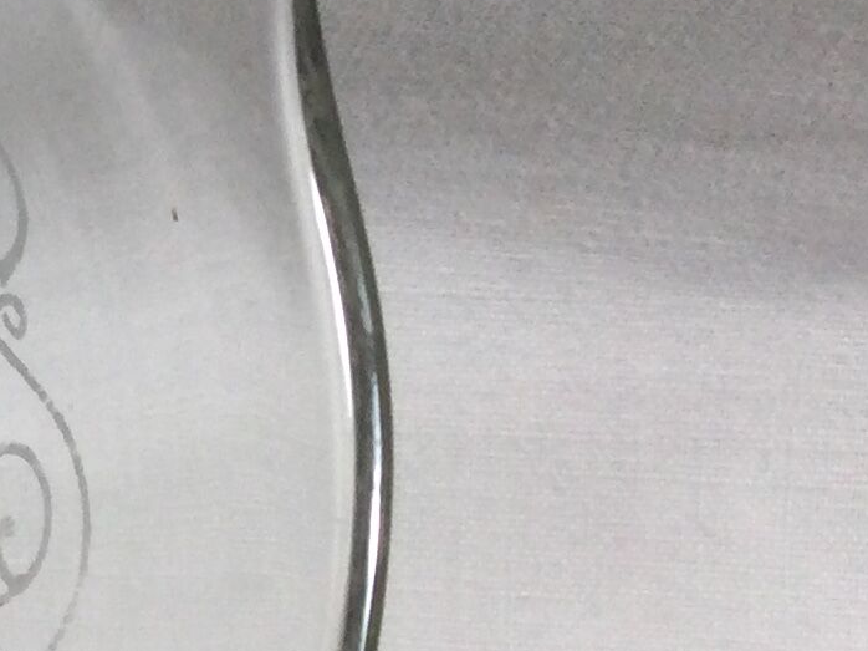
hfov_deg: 11.8
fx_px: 3635
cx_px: -996
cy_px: 469
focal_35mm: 145
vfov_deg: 10.2
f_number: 2.4
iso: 32
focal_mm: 3.3
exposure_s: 1/100
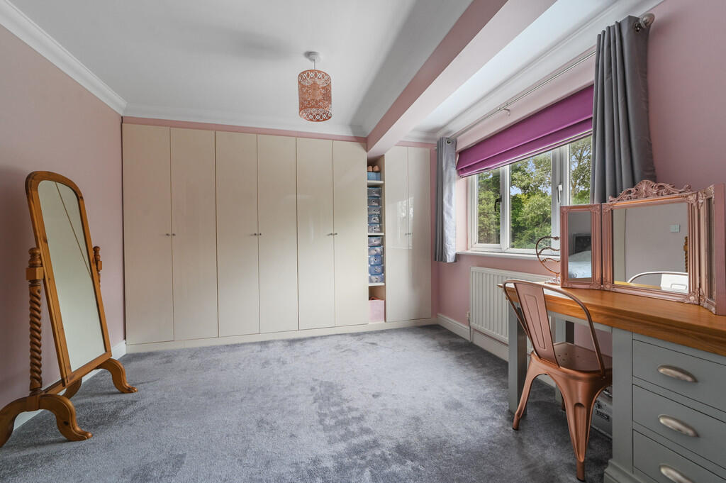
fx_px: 282
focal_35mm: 14
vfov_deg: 81.1
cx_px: 363
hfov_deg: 104.3
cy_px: 242
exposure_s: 1/4
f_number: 8
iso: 400
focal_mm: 14
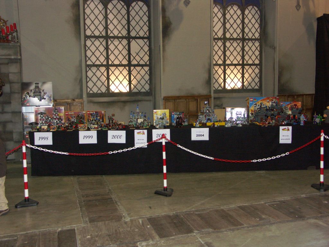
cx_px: 164
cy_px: 124
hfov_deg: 52.6
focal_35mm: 35
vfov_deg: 40.7
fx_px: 333
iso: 200
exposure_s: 1/50
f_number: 2.8
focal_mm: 9.14
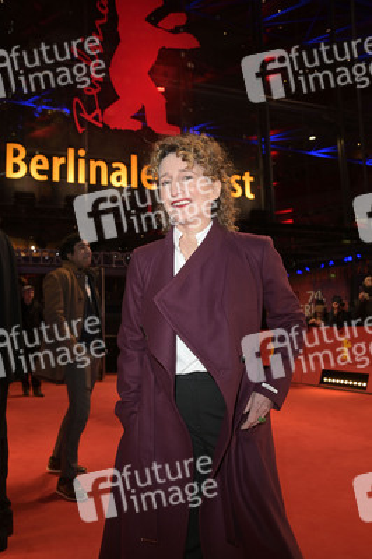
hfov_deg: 41.0
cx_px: 186
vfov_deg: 58.8
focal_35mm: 32
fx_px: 497
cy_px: 280
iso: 800
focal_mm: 32
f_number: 5.6
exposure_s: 1/200
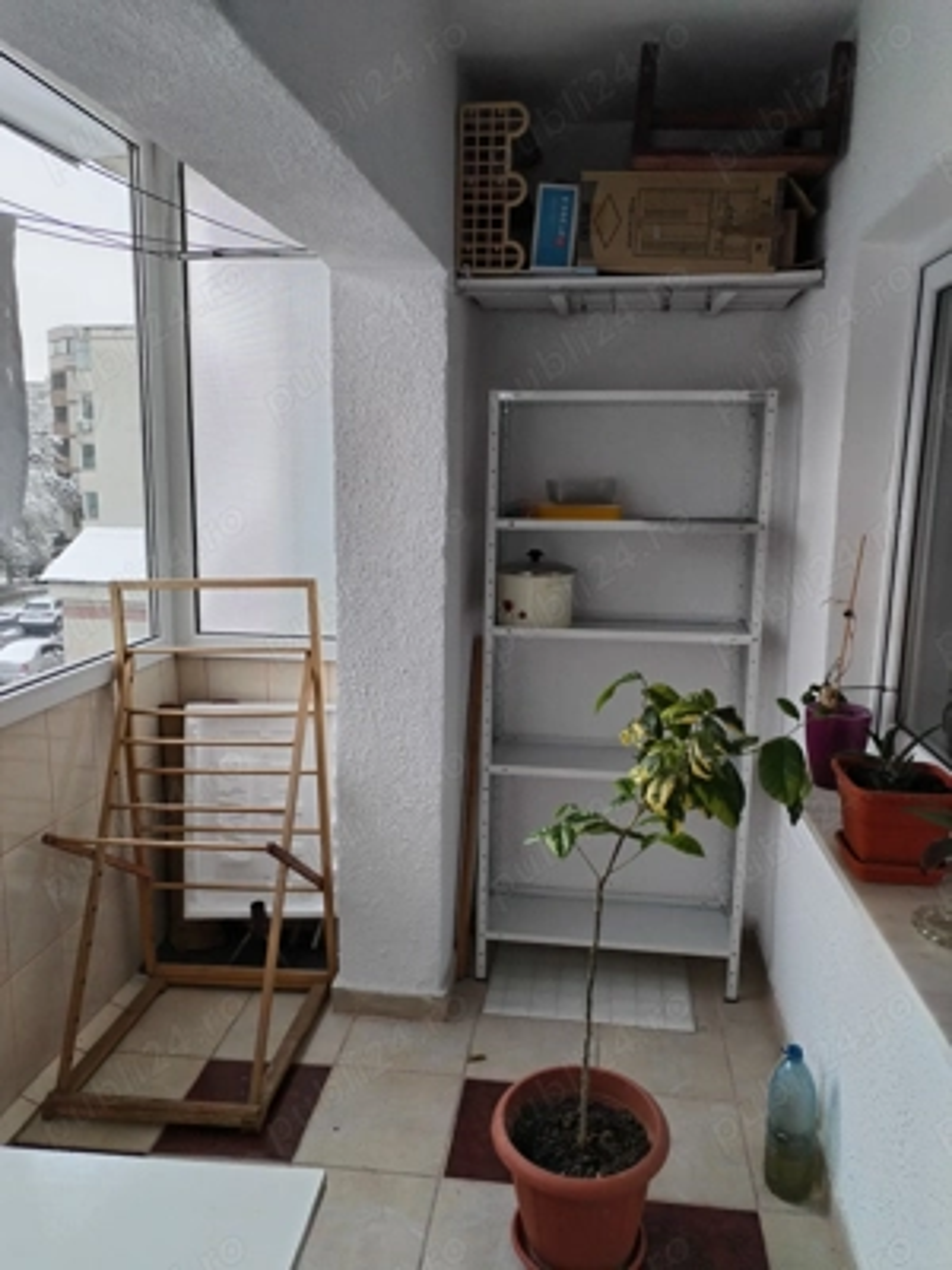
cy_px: 635
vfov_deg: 67.3
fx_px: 953
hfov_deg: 53.1
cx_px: 476
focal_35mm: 26
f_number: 1.8
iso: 100
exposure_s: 1/169
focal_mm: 4.75
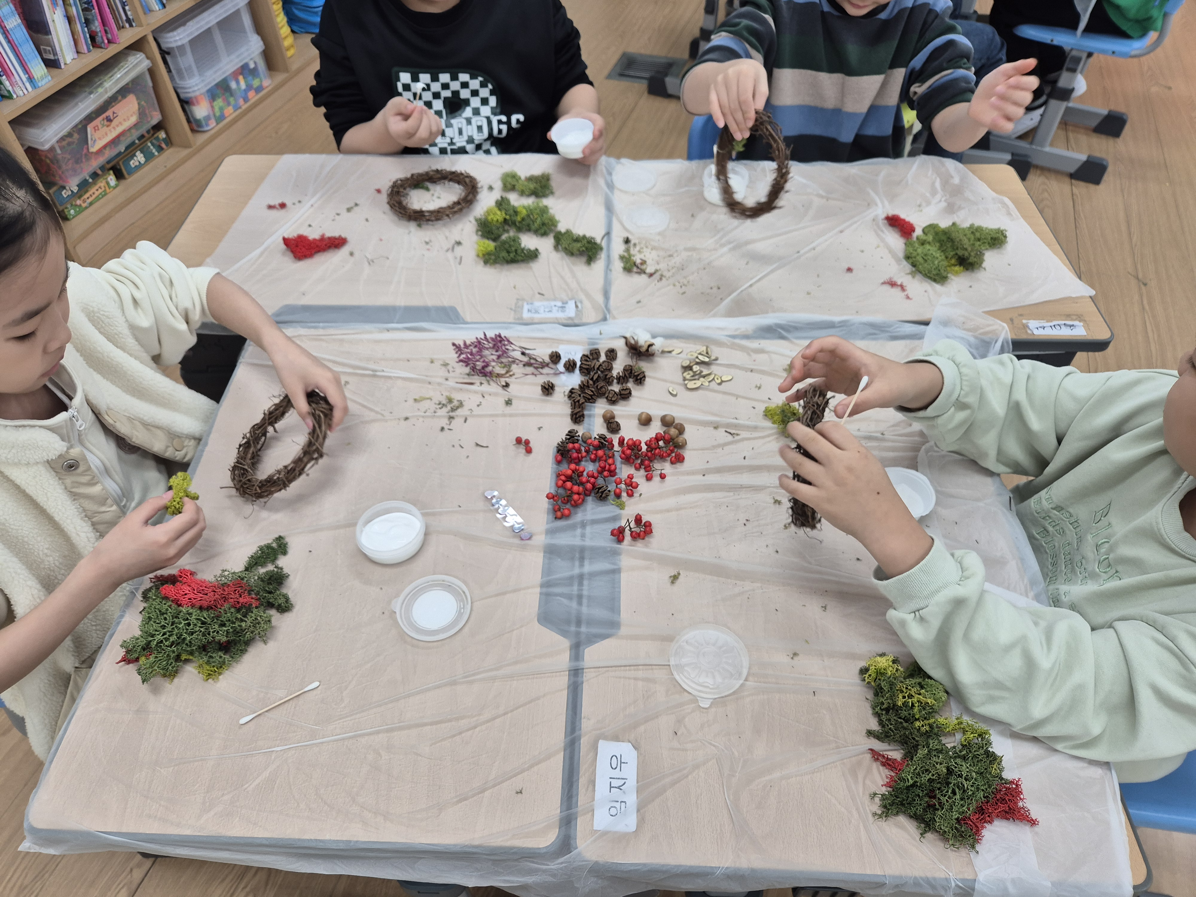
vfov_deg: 58.9
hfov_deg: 73.9
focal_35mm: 23
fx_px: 795
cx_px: 598
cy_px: 448
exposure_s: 1/120
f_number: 1.8
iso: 100
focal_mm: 5.4
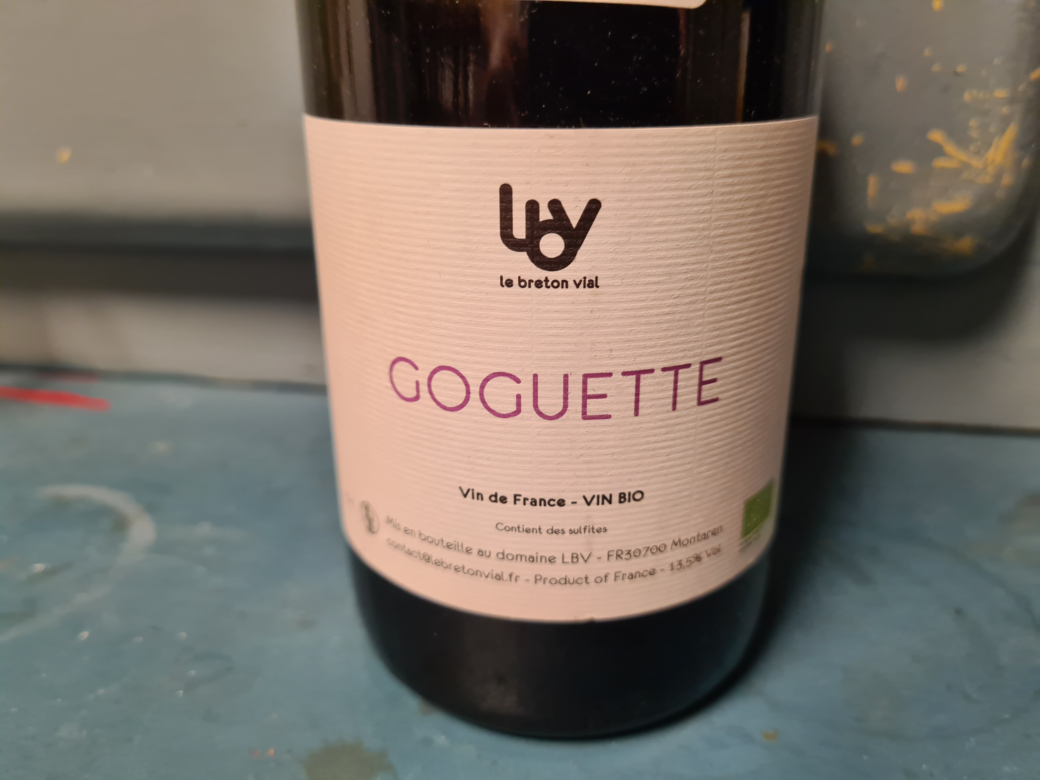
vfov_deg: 53.1
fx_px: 781
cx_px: 520
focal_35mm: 26
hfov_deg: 67.3
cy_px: 390
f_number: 1.8
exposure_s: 1/50
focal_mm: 5.4
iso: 200
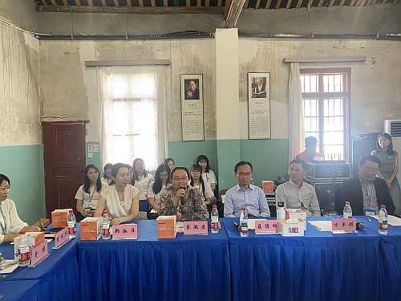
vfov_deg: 53.1
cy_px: 150
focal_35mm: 26
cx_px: 200
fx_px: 301
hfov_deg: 67.3
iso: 200
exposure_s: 1/60
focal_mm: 4.25
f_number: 1.8
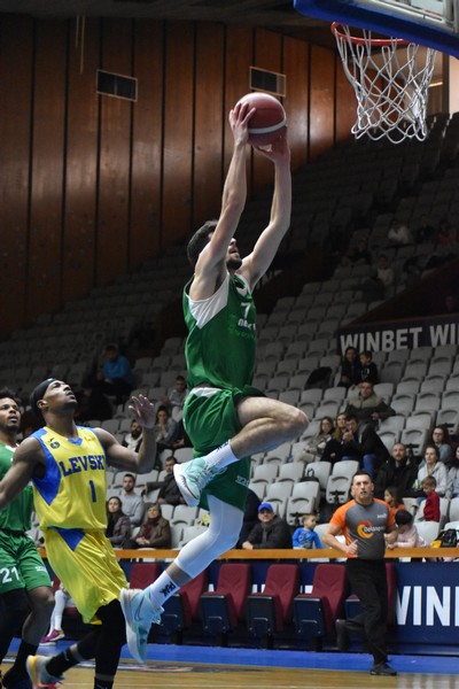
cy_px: 344
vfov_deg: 19.5
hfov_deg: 13.0
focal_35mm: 105
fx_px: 2008
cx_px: 230
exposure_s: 1/320
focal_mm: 70
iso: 6400
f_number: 4.5
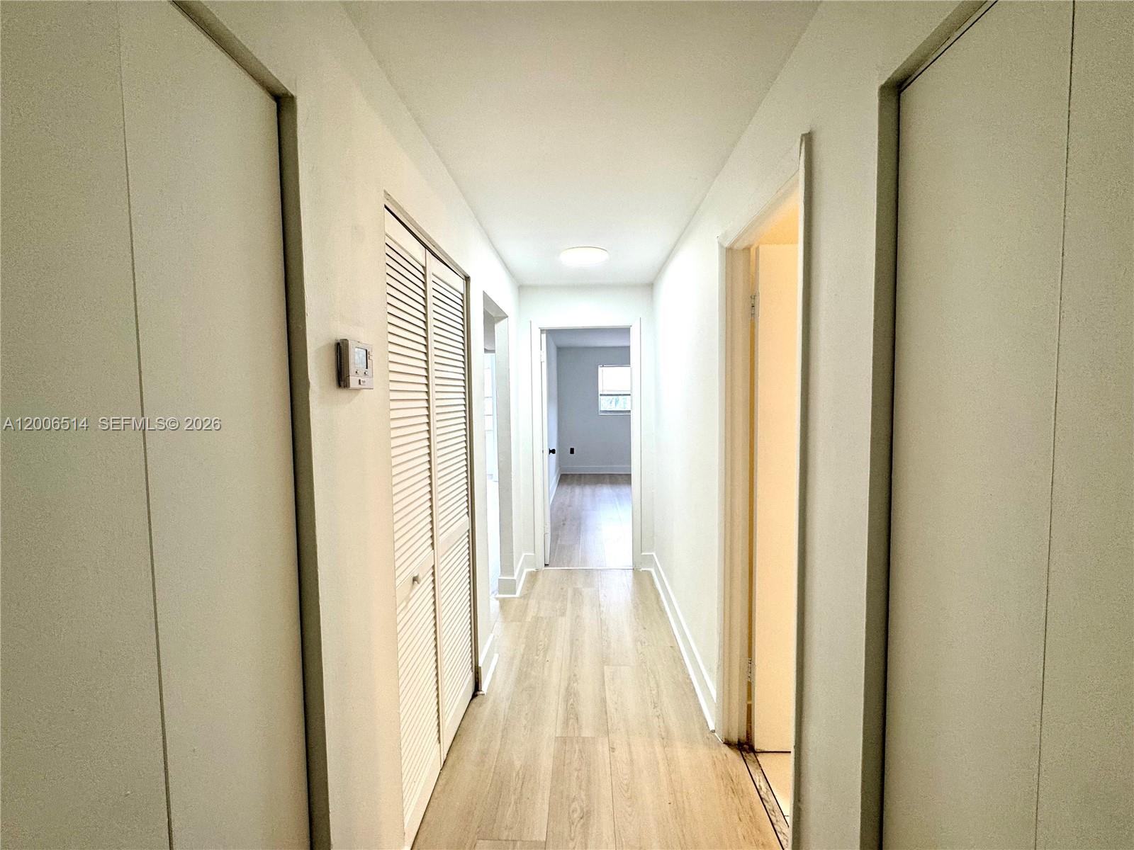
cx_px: 567
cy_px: 425
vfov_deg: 85.7
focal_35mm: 14
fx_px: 459
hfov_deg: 102.1
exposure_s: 1/120
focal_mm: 2.22
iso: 125
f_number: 2.2
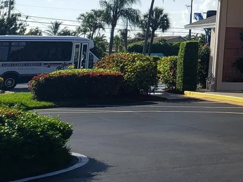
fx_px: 646
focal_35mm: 92
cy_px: -122
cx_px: 368
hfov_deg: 18.7
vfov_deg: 14.5
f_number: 2.4
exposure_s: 1/1714
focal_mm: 4.3
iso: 50
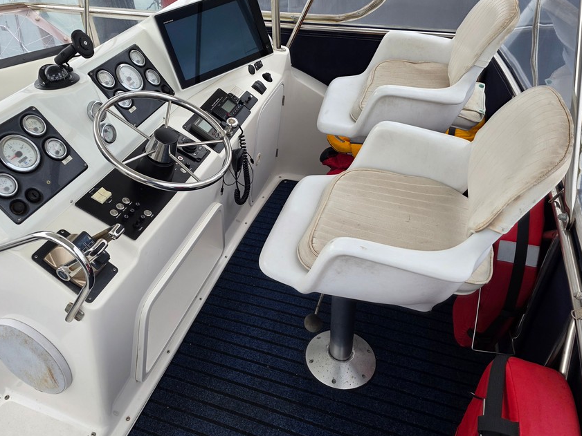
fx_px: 471
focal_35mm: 28
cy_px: 195
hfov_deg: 62.9
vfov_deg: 49.7
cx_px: 235
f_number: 1.7
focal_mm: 6.3
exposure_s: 1/359
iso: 50
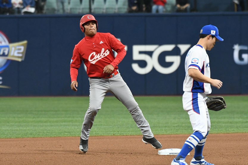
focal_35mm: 435
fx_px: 2996
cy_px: 82
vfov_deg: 3.2
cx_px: 124
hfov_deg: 4.7
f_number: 5.6
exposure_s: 1/640
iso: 6400
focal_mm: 290
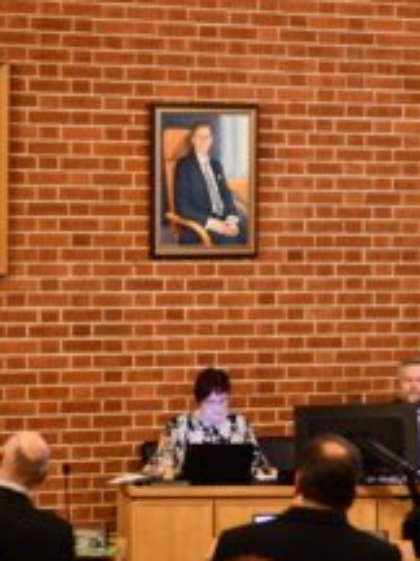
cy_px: 313
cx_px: 163
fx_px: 2362
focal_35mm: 146
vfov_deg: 13.5
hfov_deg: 10.2
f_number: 2.8
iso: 640
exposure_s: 1/20
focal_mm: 55
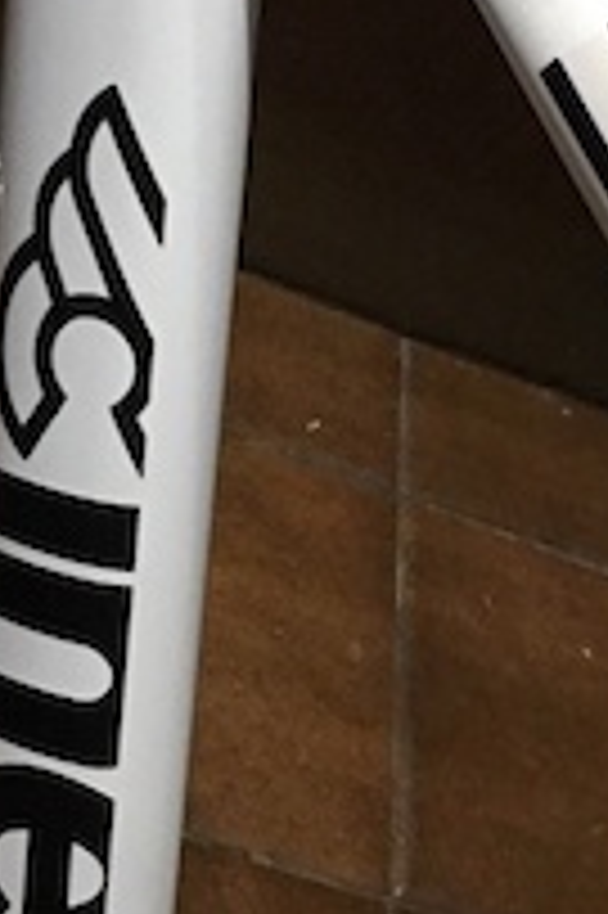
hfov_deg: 11.3
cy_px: 383
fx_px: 3020
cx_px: -68
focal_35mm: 119
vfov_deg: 17.2
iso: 50
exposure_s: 1/4
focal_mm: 4.15
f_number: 2.2
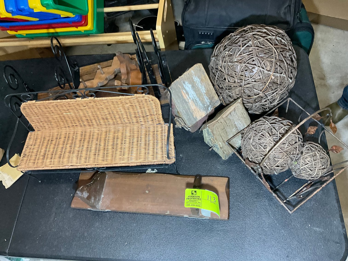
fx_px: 292
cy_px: 130
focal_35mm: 29
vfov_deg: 48.2
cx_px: 174
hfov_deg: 61.7
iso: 250
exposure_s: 1/60
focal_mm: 3
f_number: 1.8
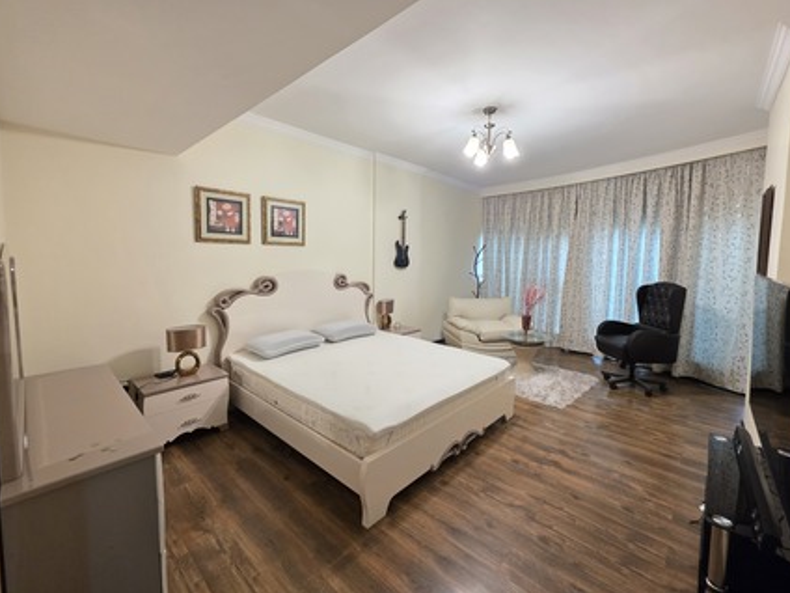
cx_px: 405
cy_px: 288
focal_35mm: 14
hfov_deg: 102.0
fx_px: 320
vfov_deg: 85.7
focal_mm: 2.2
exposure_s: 1/50
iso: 500
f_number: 1.9
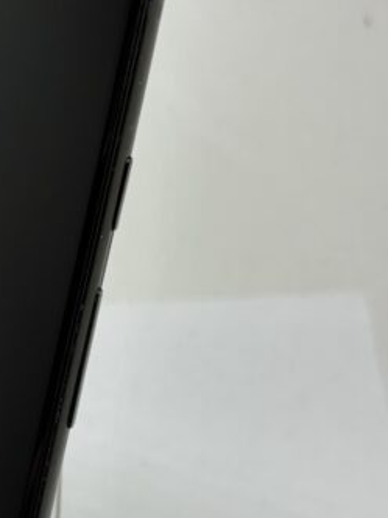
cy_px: 402
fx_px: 1091
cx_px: -89
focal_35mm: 73
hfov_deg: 19.0
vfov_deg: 26.3
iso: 50
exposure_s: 1/121
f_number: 1.6
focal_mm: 5.96
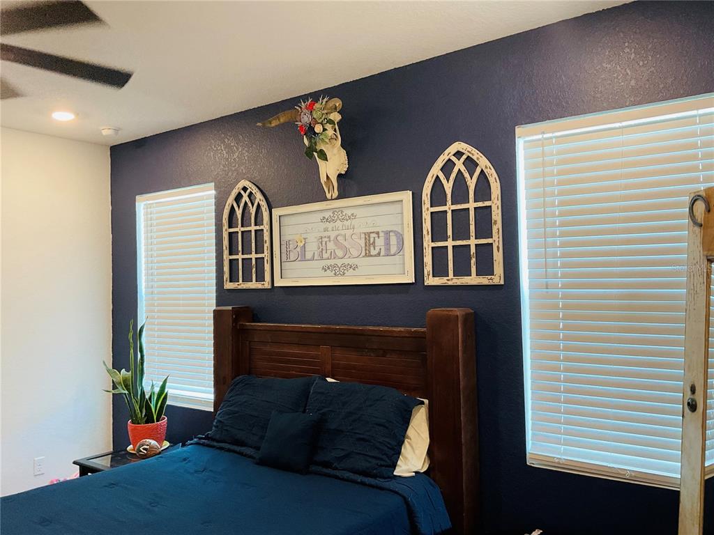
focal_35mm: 29
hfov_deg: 61.7
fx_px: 598
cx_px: 357
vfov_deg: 48.2
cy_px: 268
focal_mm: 3
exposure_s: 1/60
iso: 100
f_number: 1.8
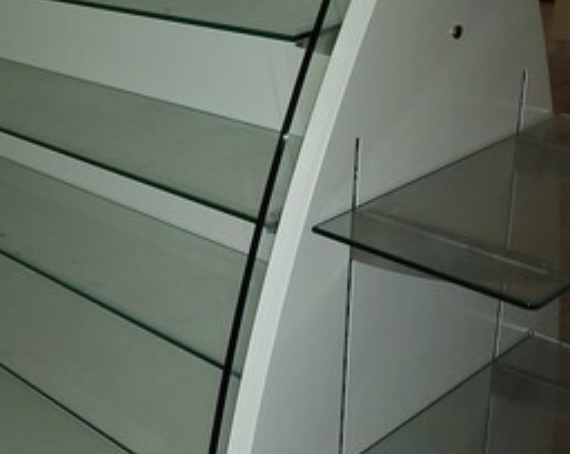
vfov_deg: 26.8
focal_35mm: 55
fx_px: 926
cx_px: -94
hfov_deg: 29.8
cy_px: 69
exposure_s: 1/25
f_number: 1.8
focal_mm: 5.23
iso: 250
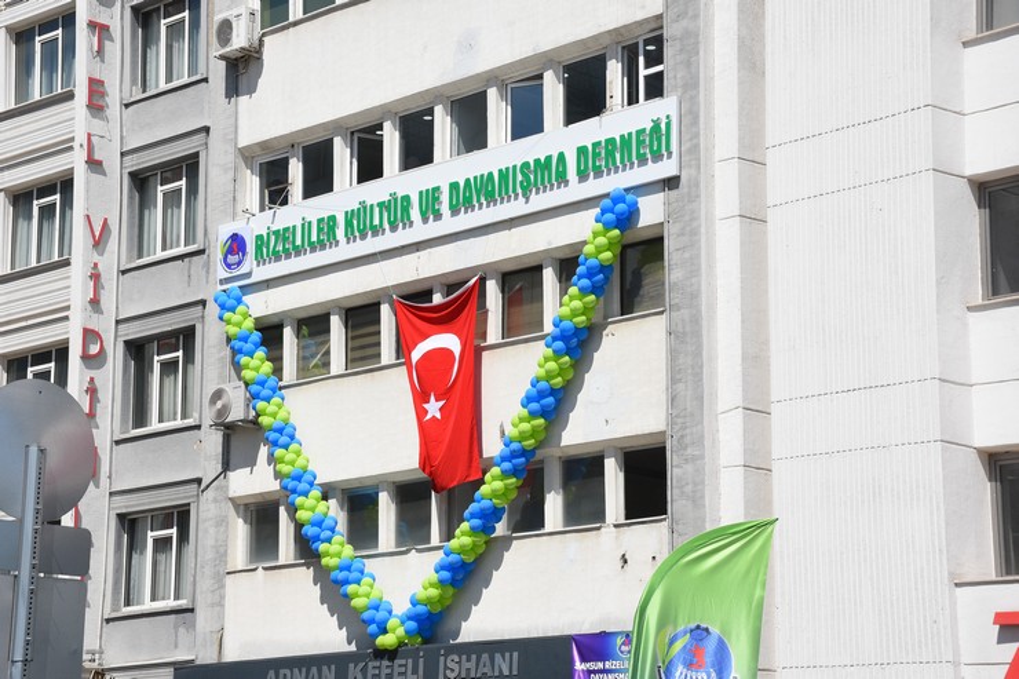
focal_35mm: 78
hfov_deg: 26.0
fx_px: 2207
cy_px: 340
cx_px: 510
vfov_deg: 17.5
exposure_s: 1/800
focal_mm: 52
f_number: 14
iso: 640
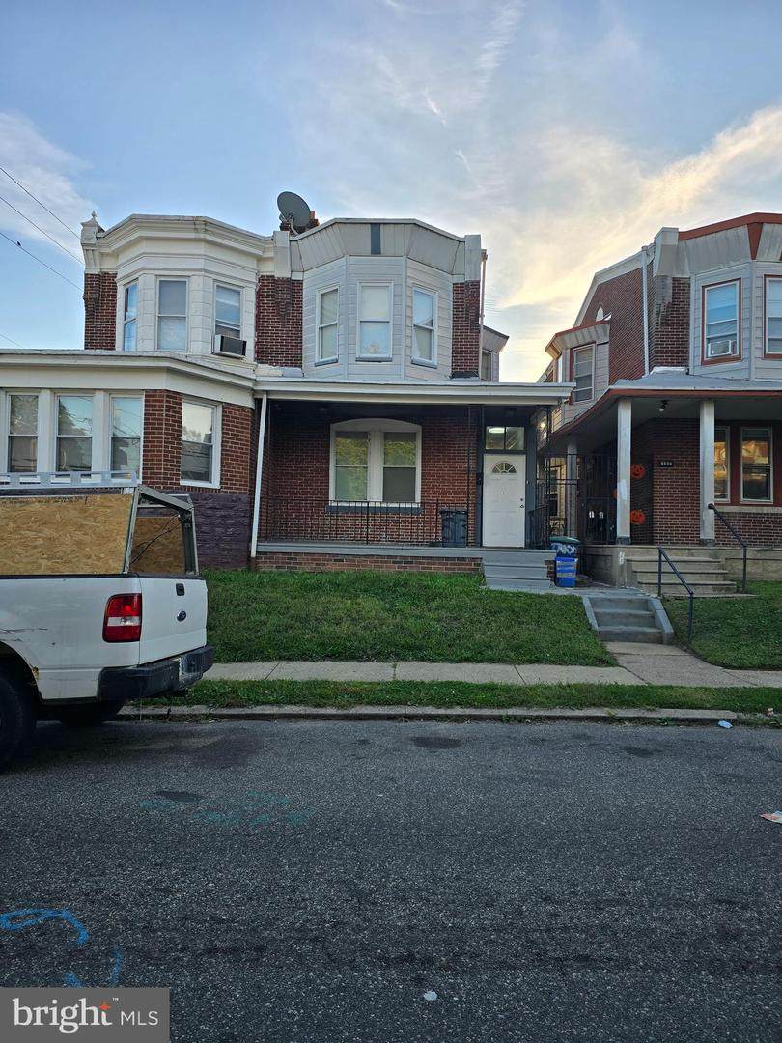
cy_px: 522
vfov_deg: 73.9
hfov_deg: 58.9
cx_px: 391
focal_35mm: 23
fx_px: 693
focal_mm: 6.3
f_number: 1.7
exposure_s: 1/353
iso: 12
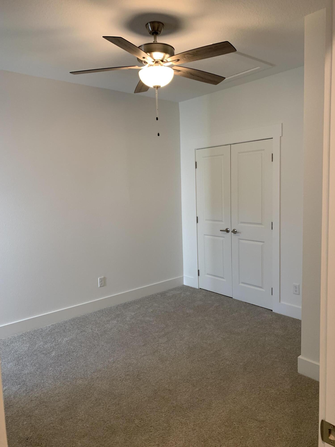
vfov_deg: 67.3
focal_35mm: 26
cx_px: 168
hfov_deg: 53.1
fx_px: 335
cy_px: 224
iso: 80
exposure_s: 1/60
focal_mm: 4.25
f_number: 1.8
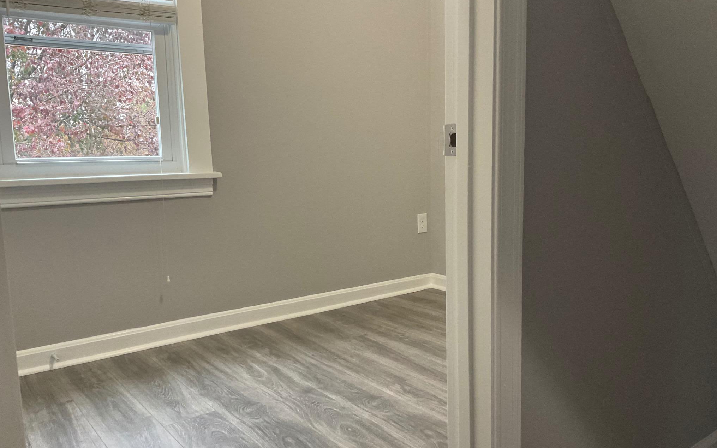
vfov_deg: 40.6
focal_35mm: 31
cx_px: 361
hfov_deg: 61.2
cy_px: 239
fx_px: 606
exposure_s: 1/60
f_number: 1.8
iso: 125
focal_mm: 3
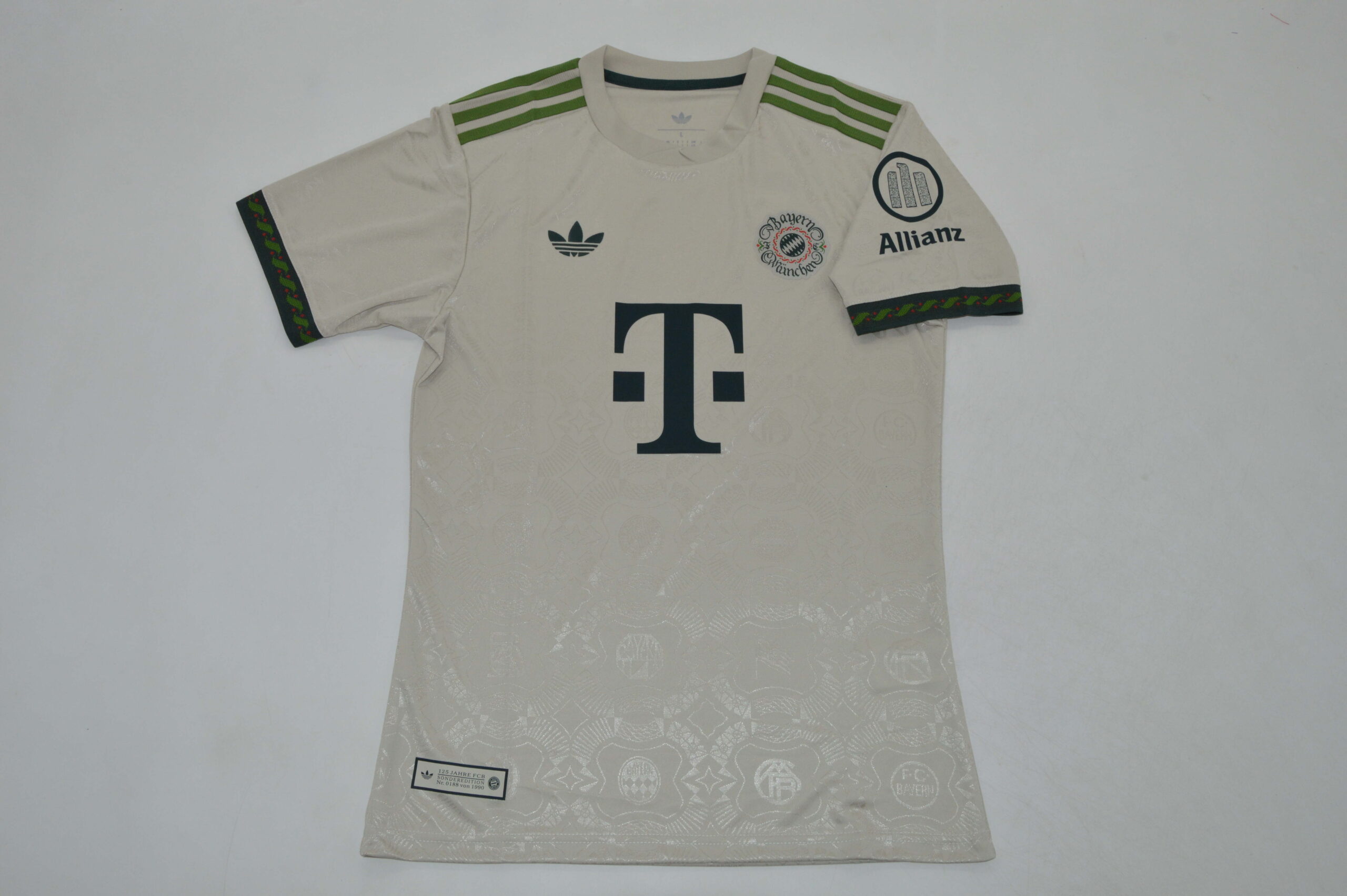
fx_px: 1178
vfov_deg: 41.6
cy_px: 448
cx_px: 674
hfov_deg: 59.5
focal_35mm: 32
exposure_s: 1/200
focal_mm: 21
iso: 400
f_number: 13
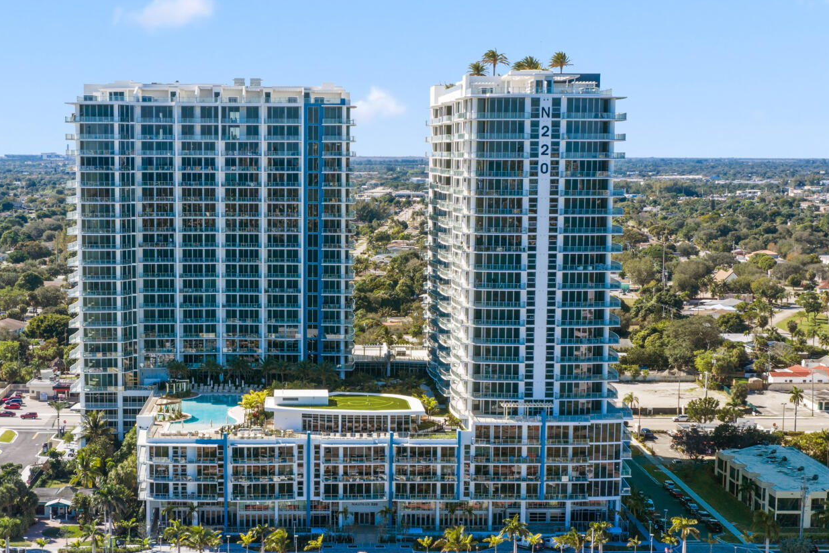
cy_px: 386
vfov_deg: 19.9
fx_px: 1566
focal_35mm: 68
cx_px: 328
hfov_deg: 29.6
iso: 100
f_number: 5
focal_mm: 14.45
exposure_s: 1/240
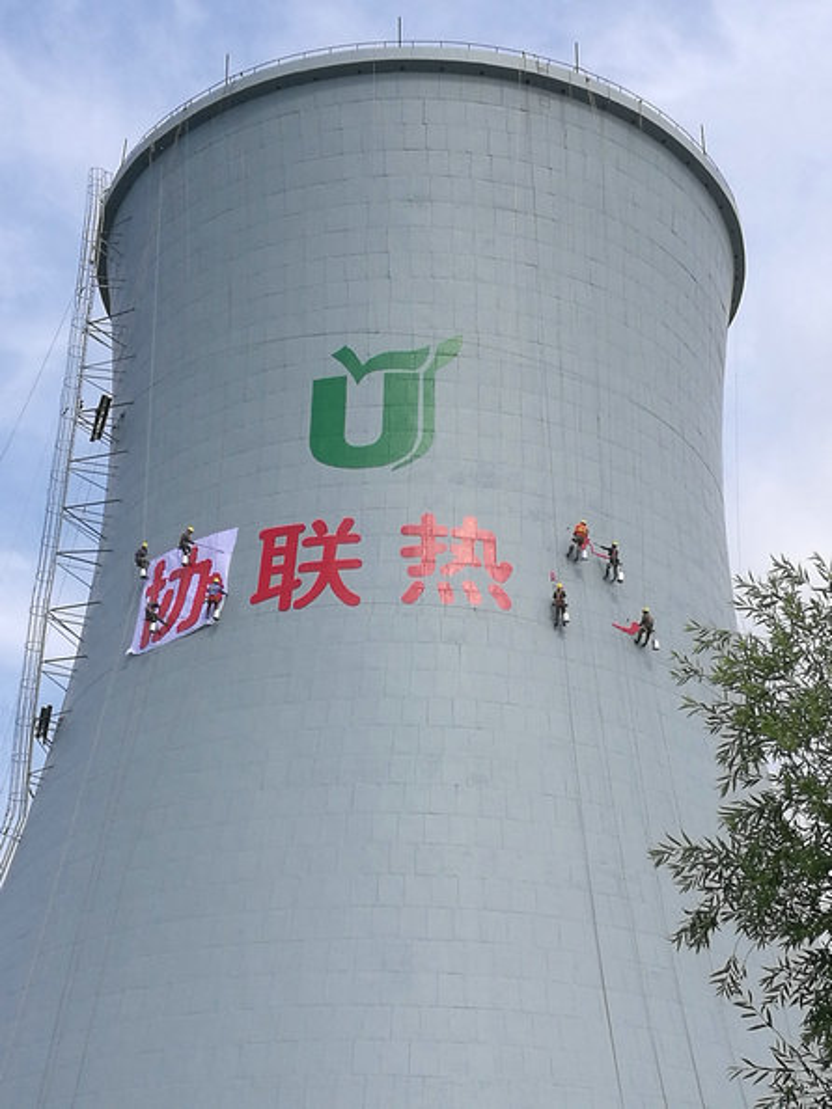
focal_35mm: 67
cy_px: 554
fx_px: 2148
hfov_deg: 21.9
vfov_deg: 29.0
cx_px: 416
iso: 50
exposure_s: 1/867
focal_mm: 4.5
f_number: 2.2
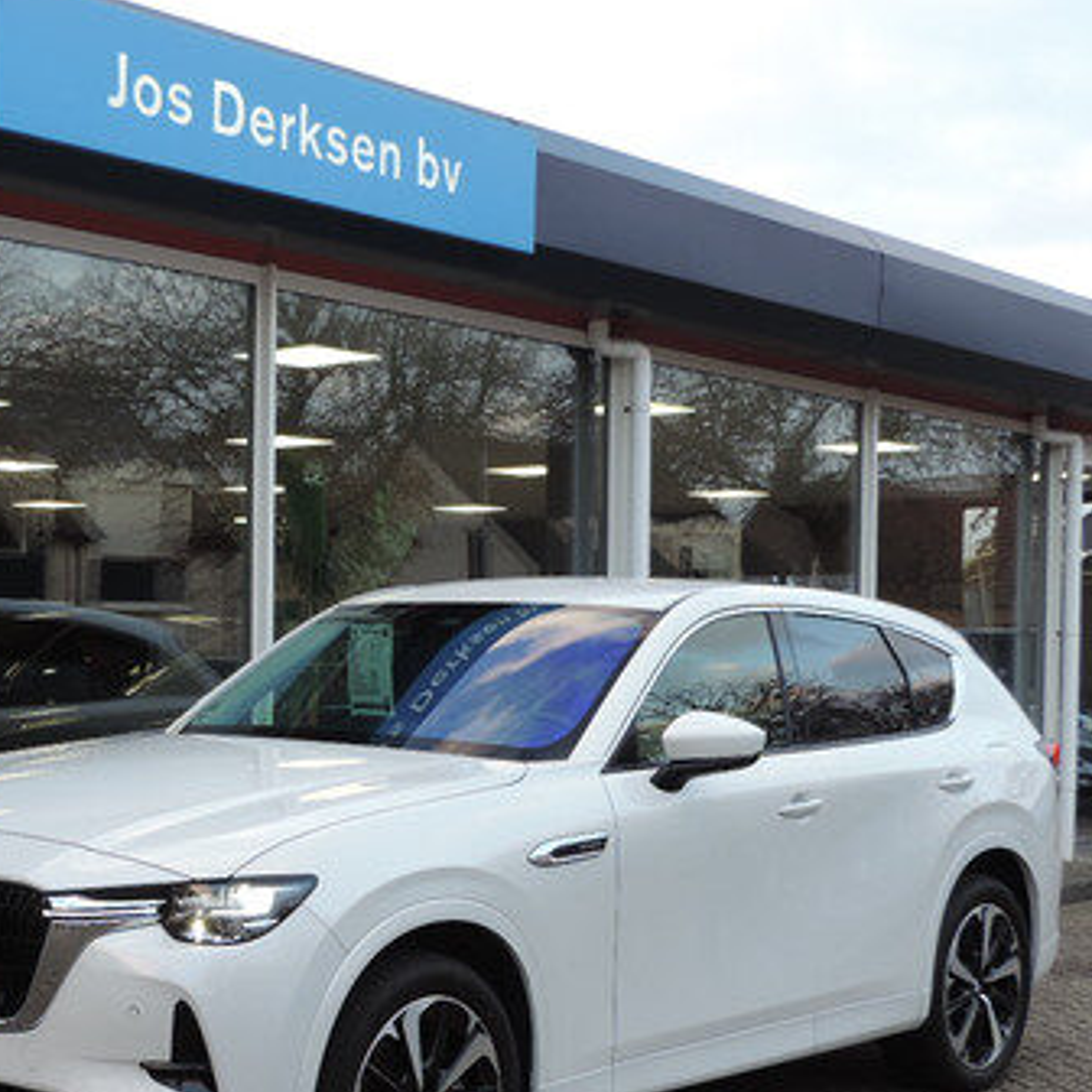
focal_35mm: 59
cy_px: 728
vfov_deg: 28.9
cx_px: 237
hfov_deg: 28.5
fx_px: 2106
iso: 80
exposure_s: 1/50
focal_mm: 6.2
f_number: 3.3
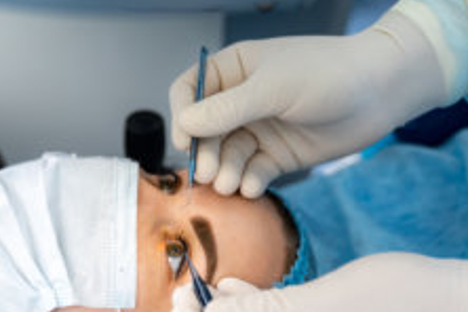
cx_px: 186
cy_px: 250
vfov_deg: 21.3
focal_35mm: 63
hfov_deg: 31.8
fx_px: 819
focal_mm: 35
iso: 250
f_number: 2.8
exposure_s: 1/200
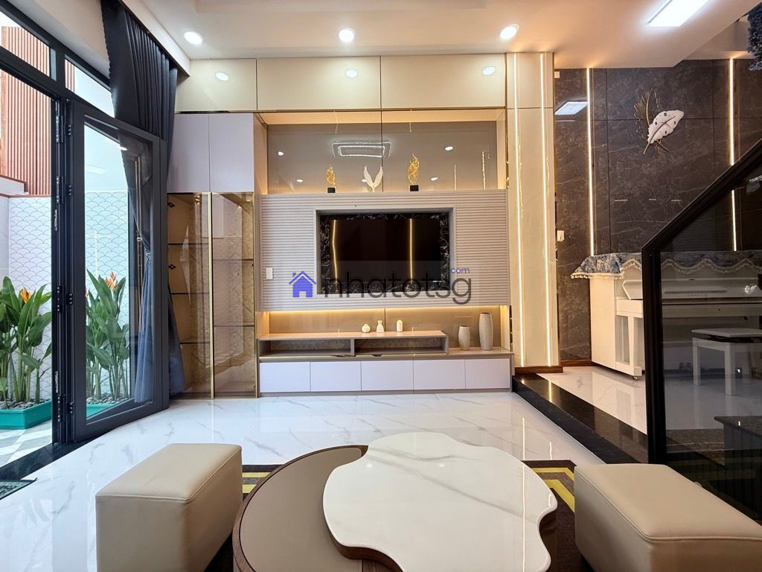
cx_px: 381
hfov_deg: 102.1
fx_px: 308
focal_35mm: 14
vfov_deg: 85.7
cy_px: 286
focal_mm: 2.22
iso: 100
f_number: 2.2
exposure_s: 1/100
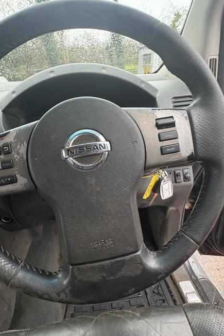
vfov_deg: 84.0
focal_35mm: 20
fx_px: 187
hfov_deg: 61.8
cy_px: 166
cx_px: 100
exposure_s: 1/99
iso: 200
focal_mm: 2.22
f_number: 2.2
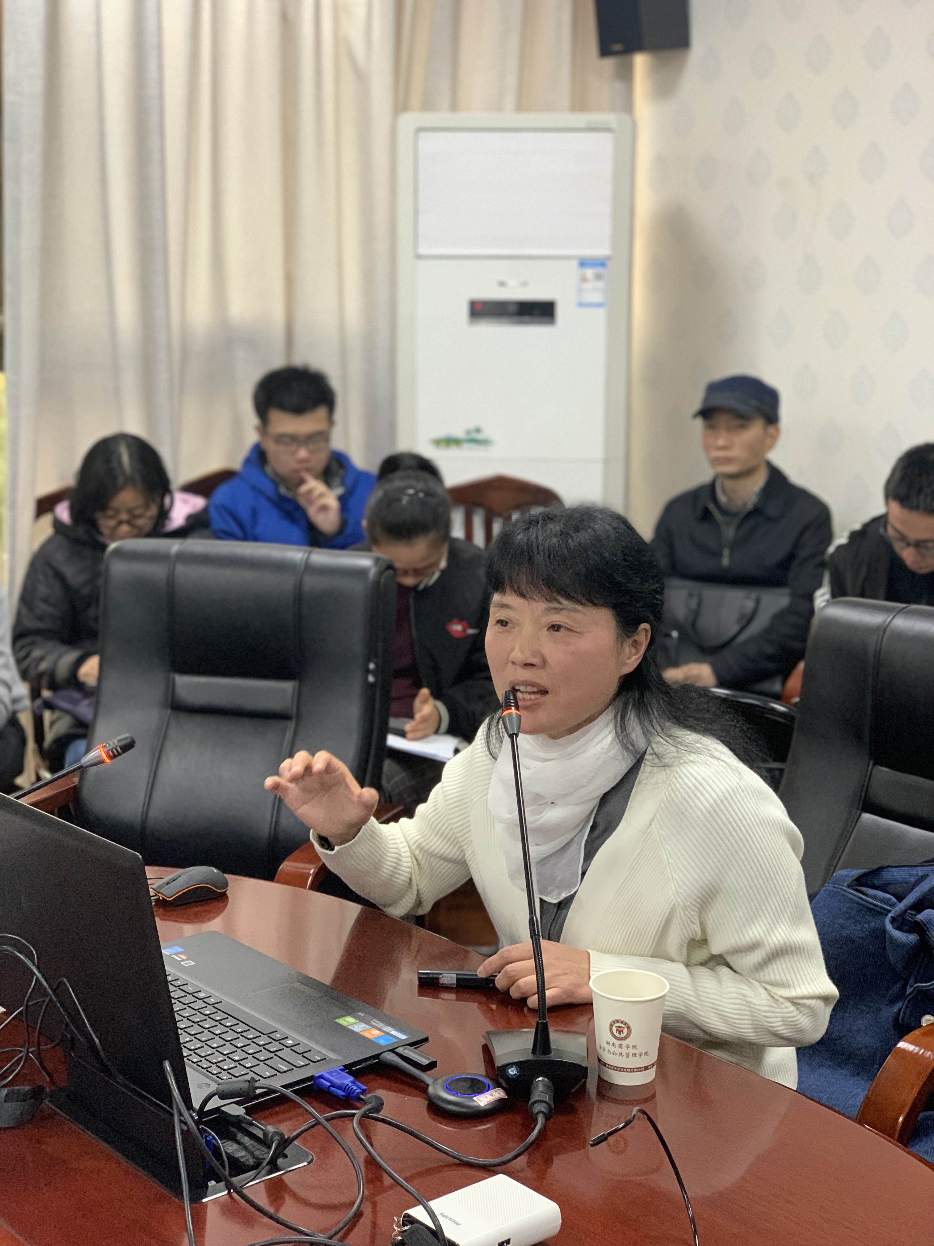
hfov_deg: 28.0
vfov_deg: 36.8
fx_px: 1871
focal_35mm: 52
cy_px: 623
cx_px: 467
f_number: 2.4
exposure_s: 1/60
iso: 250
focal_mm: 6
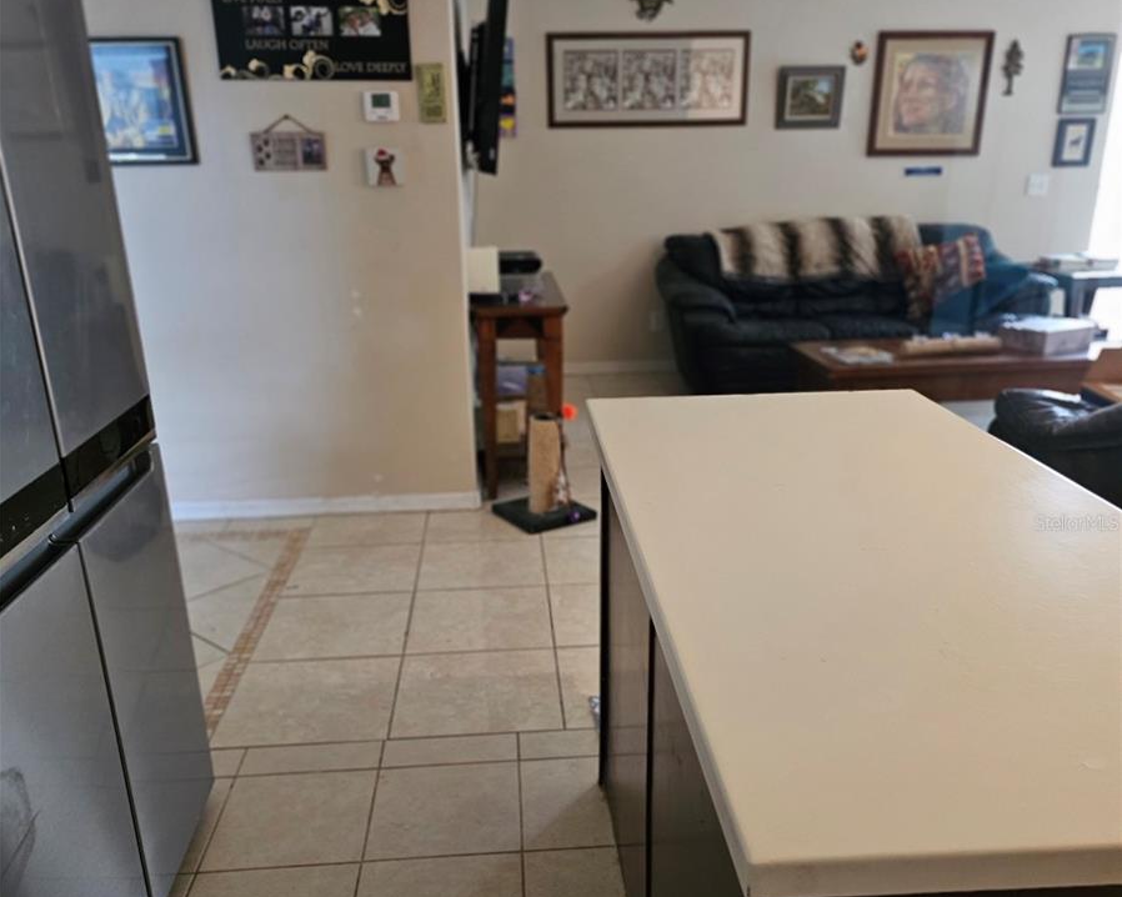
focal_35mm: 30
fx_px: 996
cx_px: 561
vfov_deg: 48.3
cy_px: 522
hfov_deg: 58.8
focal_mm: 6.3
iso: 640
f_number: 1.7
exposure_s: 1/24
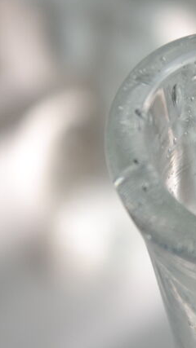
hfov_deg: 7.1
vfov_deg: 12.7
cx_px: 230
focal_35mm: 170
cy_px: 168
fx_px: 1572
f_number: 5.6
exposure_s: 1/80
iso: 200
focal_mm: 50
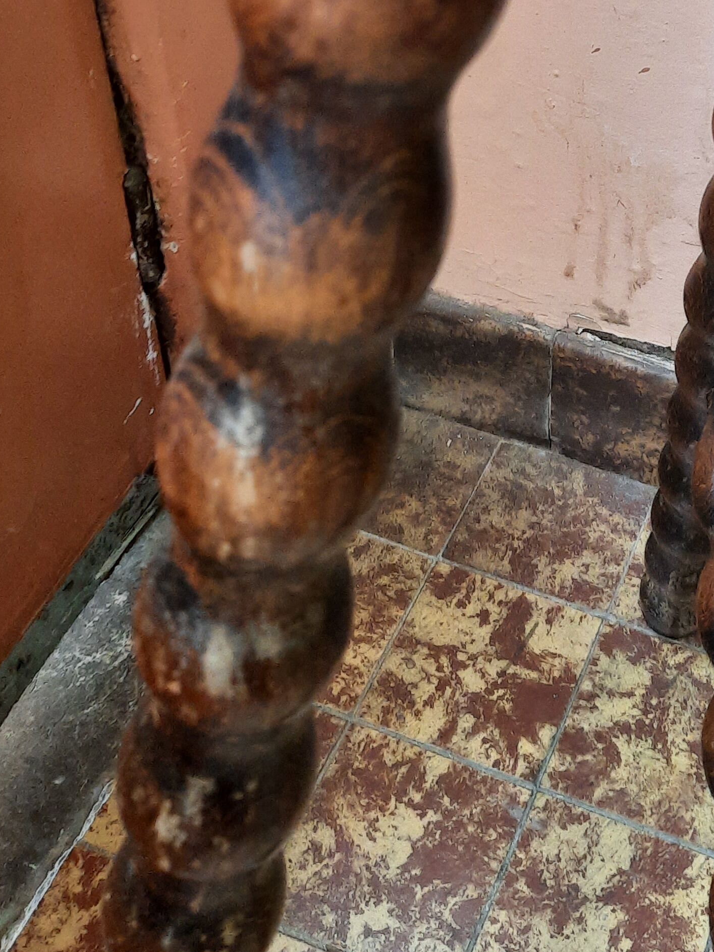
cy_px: 111
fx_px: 1458
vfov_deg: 34.3
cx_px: 632
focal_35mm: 53
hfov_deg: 26.7
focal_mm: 4.6
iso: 320
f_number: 2
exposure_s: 1/50
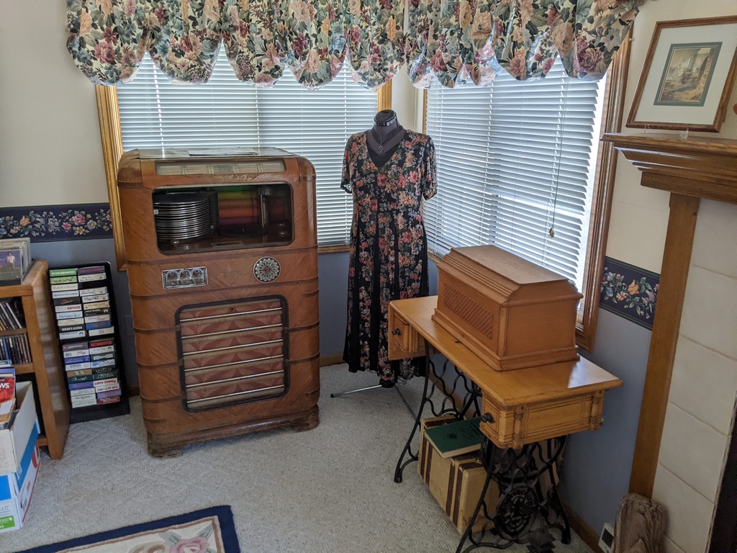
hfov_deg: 65.3
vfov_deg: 51.4
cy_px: 276
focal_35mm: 27
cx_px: 368
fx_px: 575
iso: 57
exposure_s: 1/24
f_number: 1.8
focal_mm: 4.44
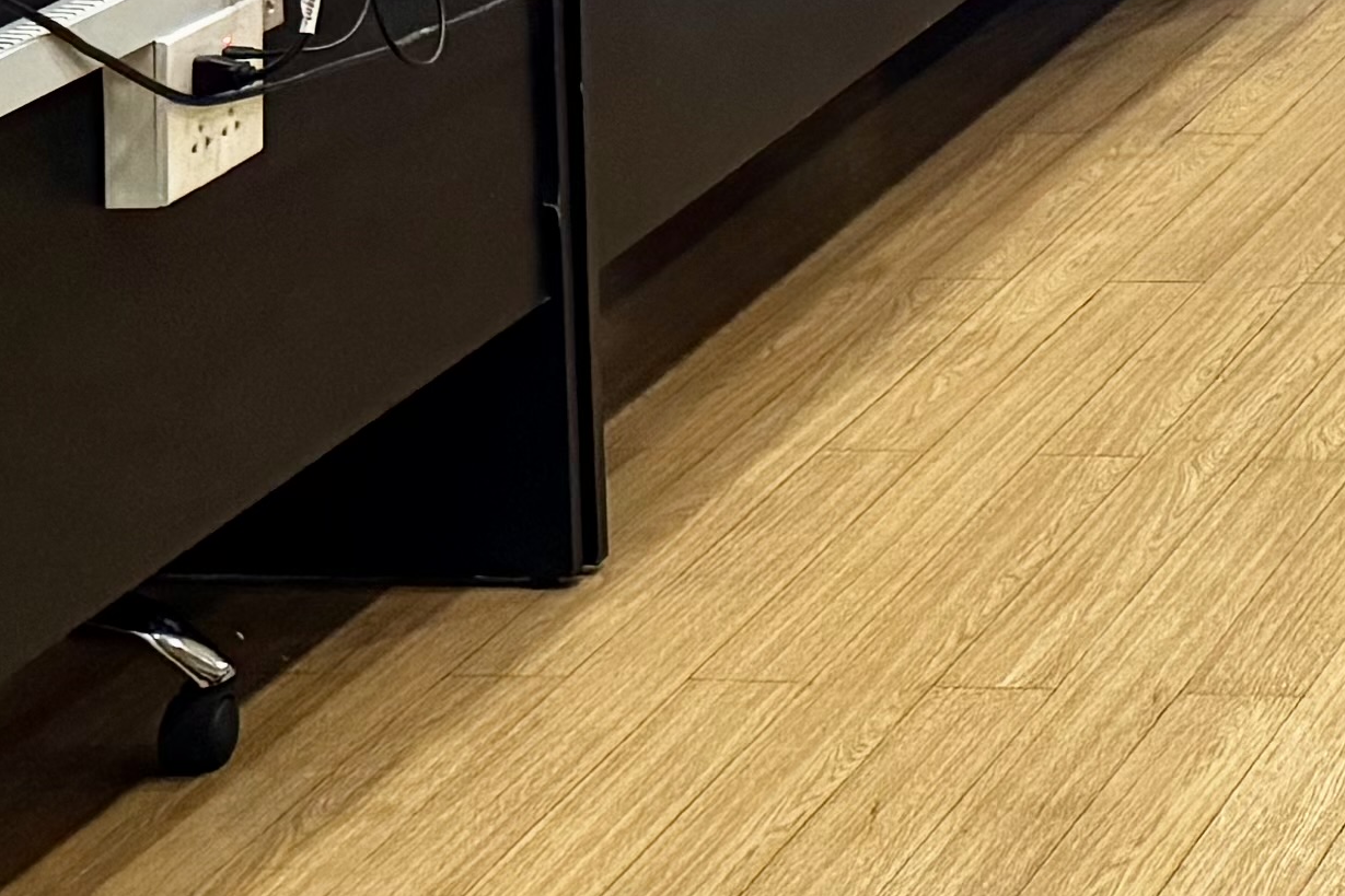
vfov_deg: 10.5
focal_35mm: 116
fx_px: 4333
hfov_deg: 15.4
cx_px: 2372
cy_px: -1115
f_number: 1.78
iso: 400
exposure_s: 1/60
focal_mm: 6.76
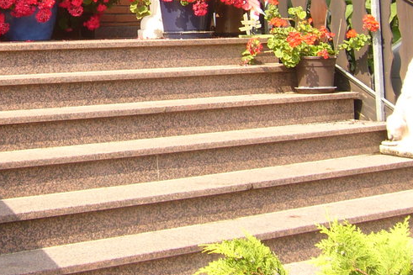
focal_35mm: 89
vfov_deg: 14.9
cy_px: -40
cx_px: 50
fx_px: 1021
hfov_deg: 22.4
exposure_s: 1/100
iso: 80
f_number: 5.6
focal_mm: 5.8
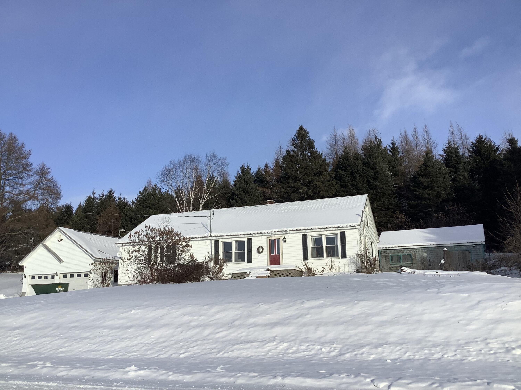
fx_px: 467
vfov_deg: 45.4
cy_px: 195
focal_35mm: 31
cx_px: 260
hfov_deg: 58.4
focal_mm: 3.3
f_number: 2.4
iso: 25
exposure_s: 1/1812
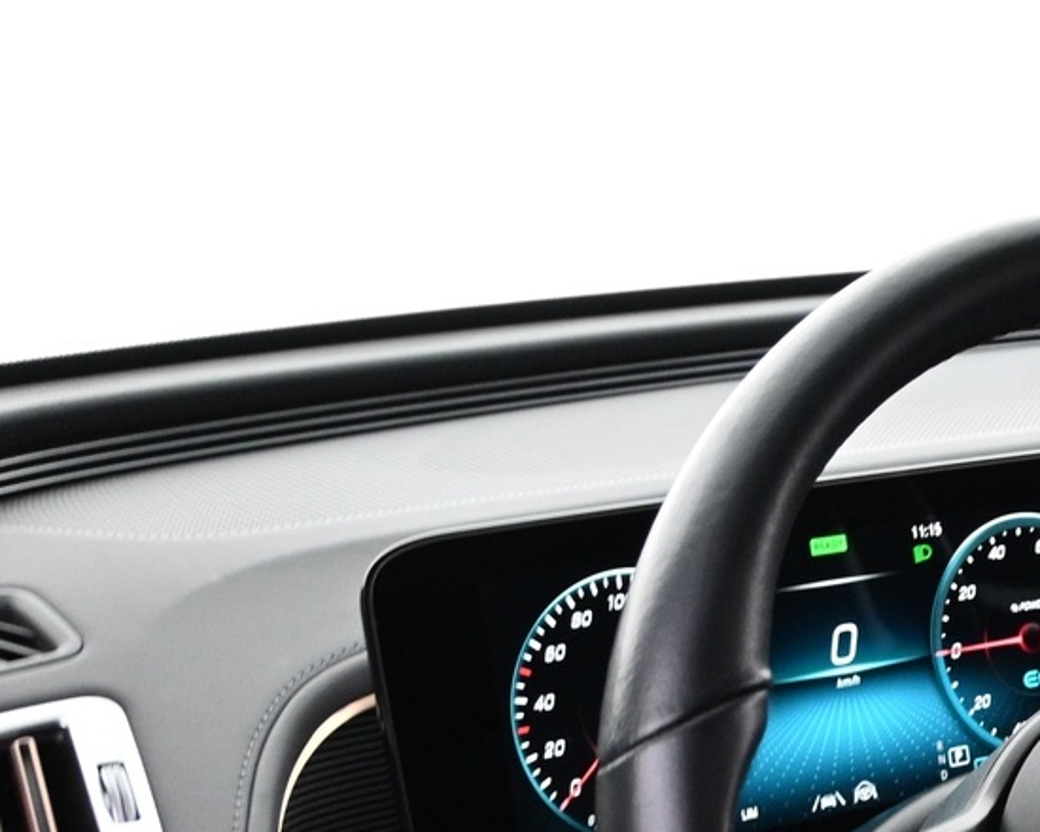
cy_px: 877
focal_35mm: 85
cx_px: 1256
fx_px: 2619
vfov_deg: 17.5
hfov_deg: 20.9
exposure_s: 1/20
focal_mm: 20.5
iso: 1600
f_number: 3.8
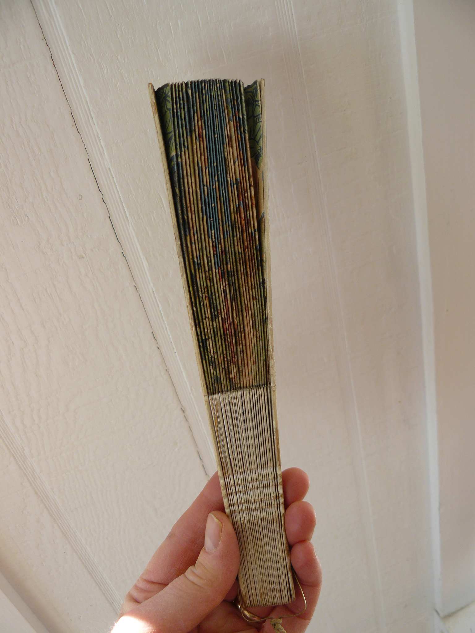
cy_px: 316
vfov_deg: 51.4
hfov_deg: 39.7
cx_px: 238
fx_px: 659
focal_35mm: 36
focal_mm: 6
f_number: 2.8
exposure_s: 1/100
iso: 100
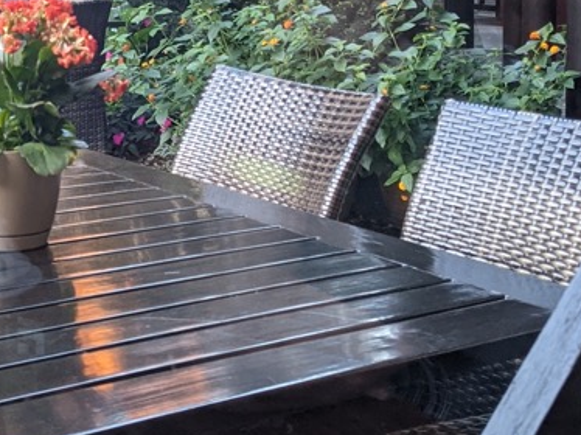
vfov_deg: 19.2
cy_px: -19
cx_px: 138
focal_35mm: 74
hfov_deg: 26.0
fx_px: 1241
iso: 121
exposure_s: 1/33.3
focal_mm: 4.38
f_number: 1.73
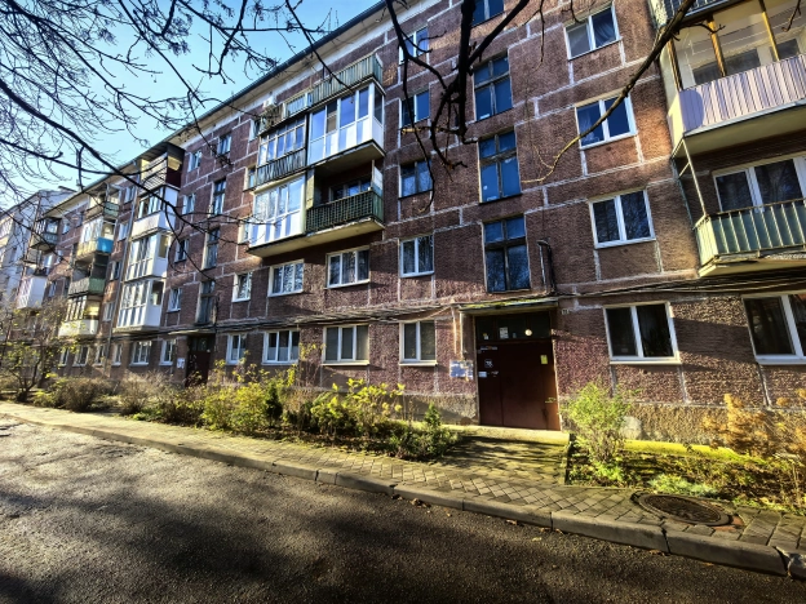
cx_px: 403
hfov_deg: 106.2
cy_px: 302
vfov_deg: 89.9
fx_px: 303
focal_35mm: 13
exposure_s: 1/291
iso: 50
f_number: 2.2
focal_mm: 1.76
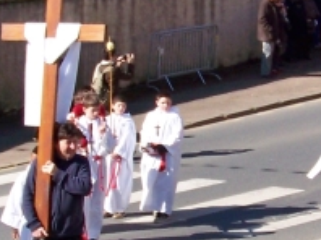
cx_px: 268
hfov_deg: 11.5
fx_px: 1584
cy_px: 198
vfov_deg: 8.6
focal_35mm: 171
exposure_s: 1/1000
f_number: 2.8
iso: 80
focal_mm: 5.85
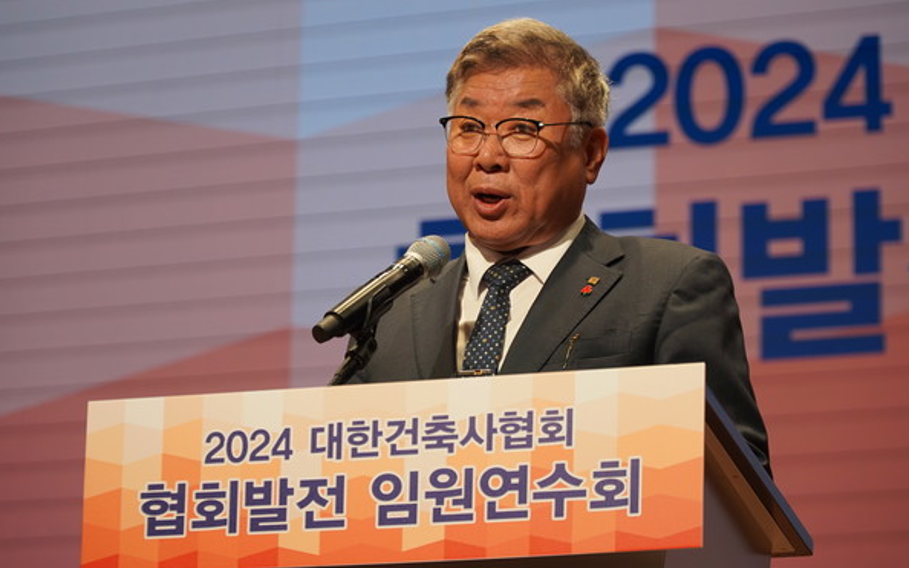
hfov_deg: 14.6
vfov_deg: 9.2
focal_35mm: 143
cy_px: 288
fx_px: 3542
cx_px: 453
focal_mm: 93
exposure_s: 1/160
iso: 200
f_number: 4
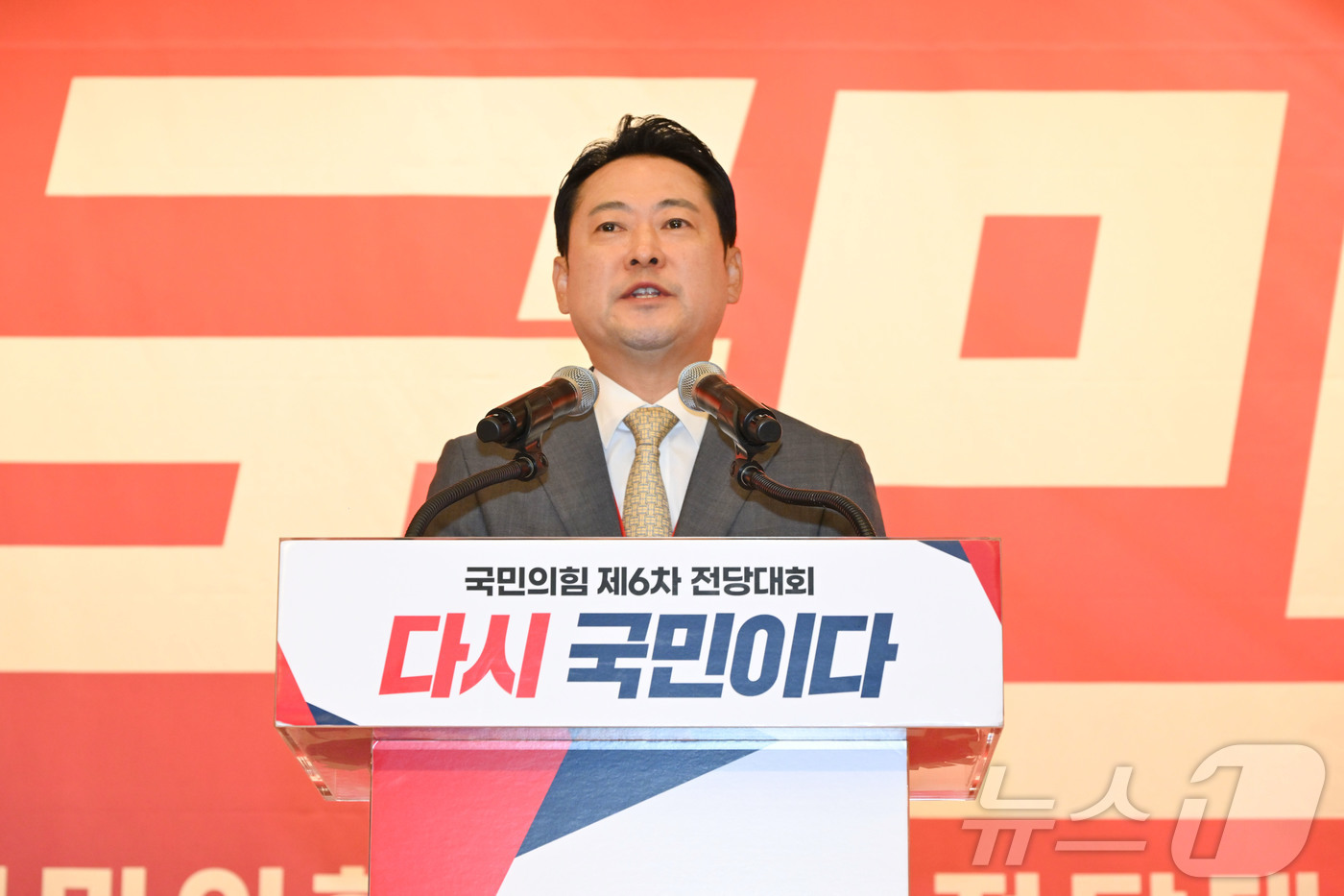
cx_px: 672
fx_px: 3583
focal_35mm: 96
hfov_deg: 21.2
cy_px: 448
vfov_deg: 14.2
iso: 3200
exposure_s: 1/250
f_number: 7.1
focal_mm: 96
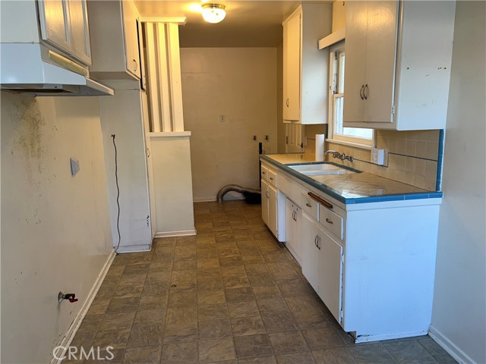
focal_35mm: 26
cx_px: 243
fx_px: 365
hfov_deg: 67.3
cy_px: 182
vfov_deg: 53.1
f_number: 1.5
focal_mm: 5.7
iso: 32
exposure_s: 1/27
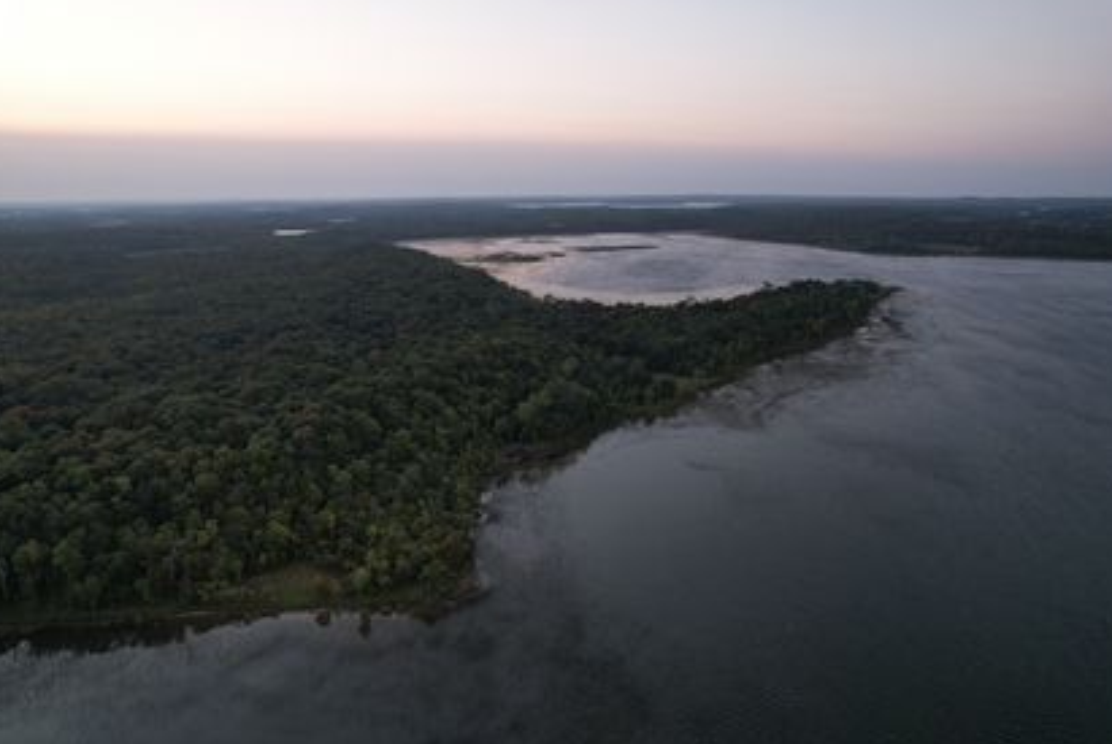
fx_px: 711
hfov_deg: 76.0
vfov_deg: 55.2
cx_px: 563
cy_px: 361
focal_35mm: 23
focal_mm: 8.38
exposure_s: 1/40
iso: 100
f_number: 2.8
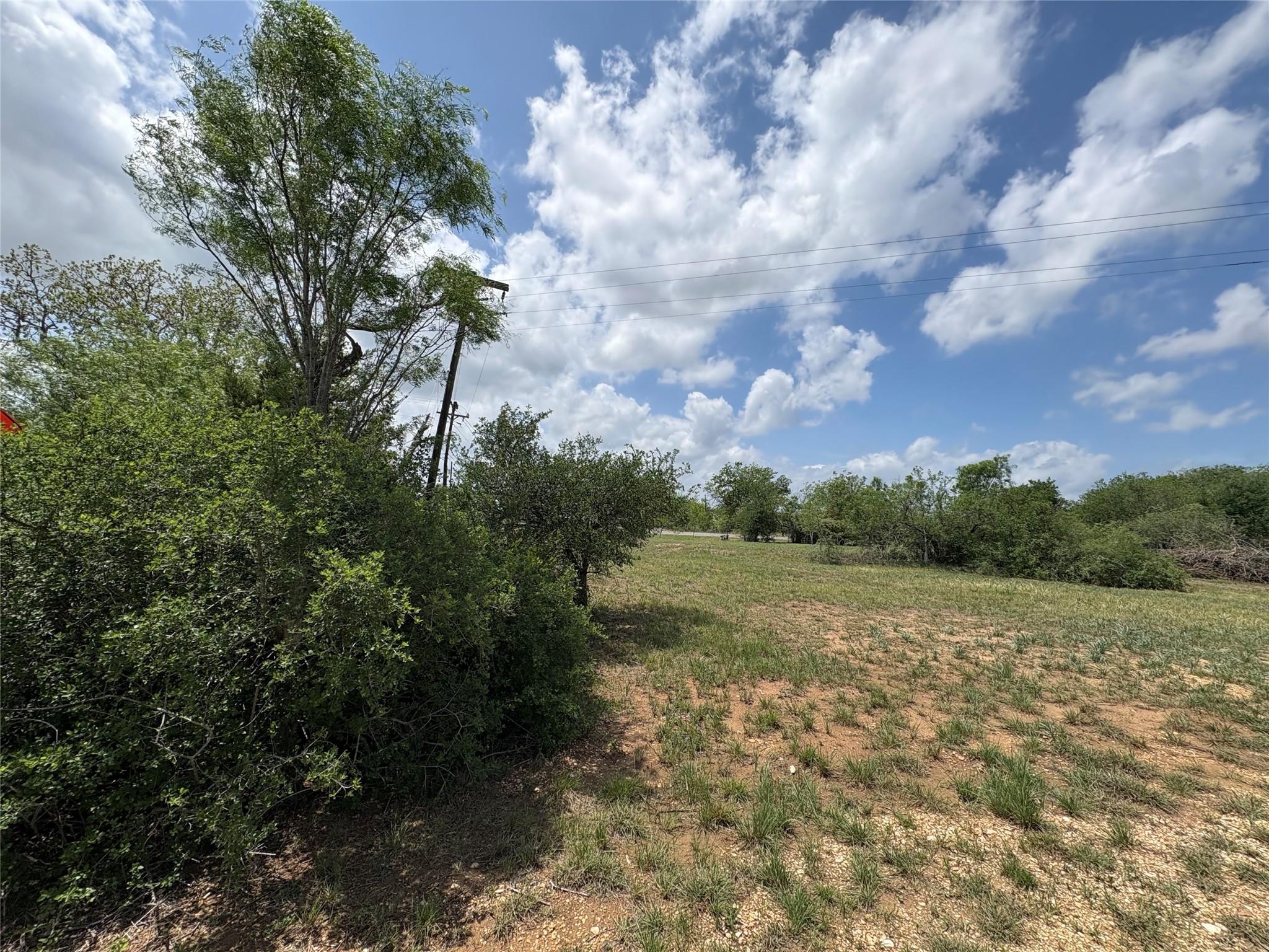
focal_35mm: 14
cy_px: 476
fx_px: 513
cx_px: 634
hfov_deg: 102.1
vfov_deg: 85.7
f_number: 2.2
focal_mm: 2.22
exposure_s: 1/3390
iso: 50
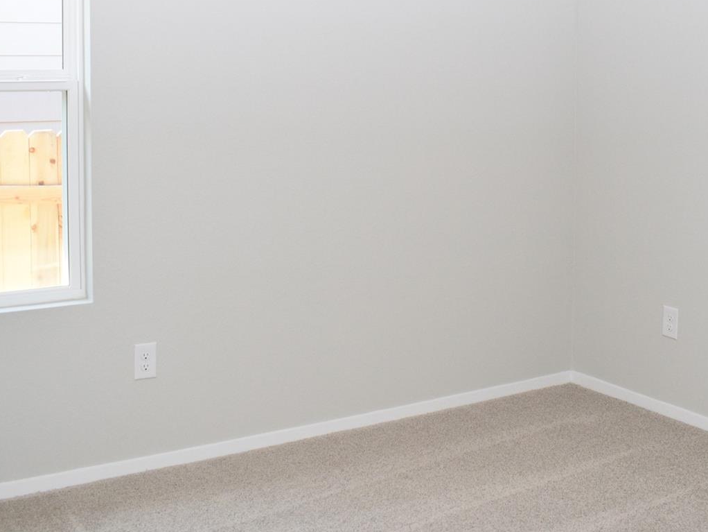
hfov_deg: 36.7
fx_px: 1064
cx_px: 416
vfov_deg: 27.4
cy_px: 97
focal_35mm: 52
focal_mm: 18
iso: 400
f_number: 5
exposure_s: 1/100
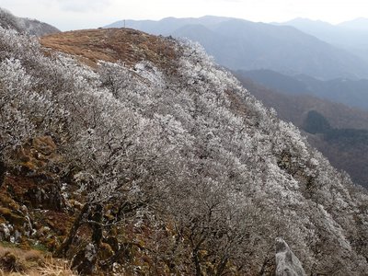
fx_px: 372
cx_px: 184
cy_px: 138
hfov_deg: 52.6
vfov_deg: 40.7
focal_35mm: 35
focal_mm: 6.42
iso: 100
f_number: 3.5
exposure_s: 1/500
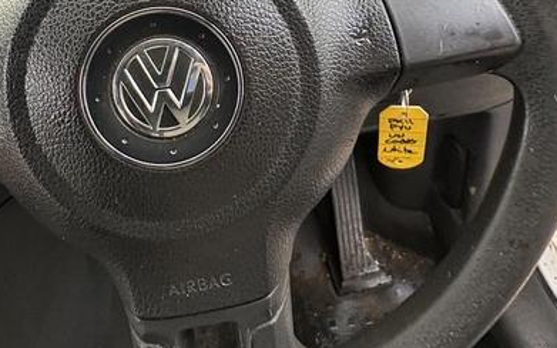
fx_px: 516
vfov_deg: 35.1
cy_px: 34
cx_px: 266
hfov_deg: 56.7
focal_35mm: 34
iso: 200
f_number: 2.2
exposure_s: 1/82
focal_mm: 2.22
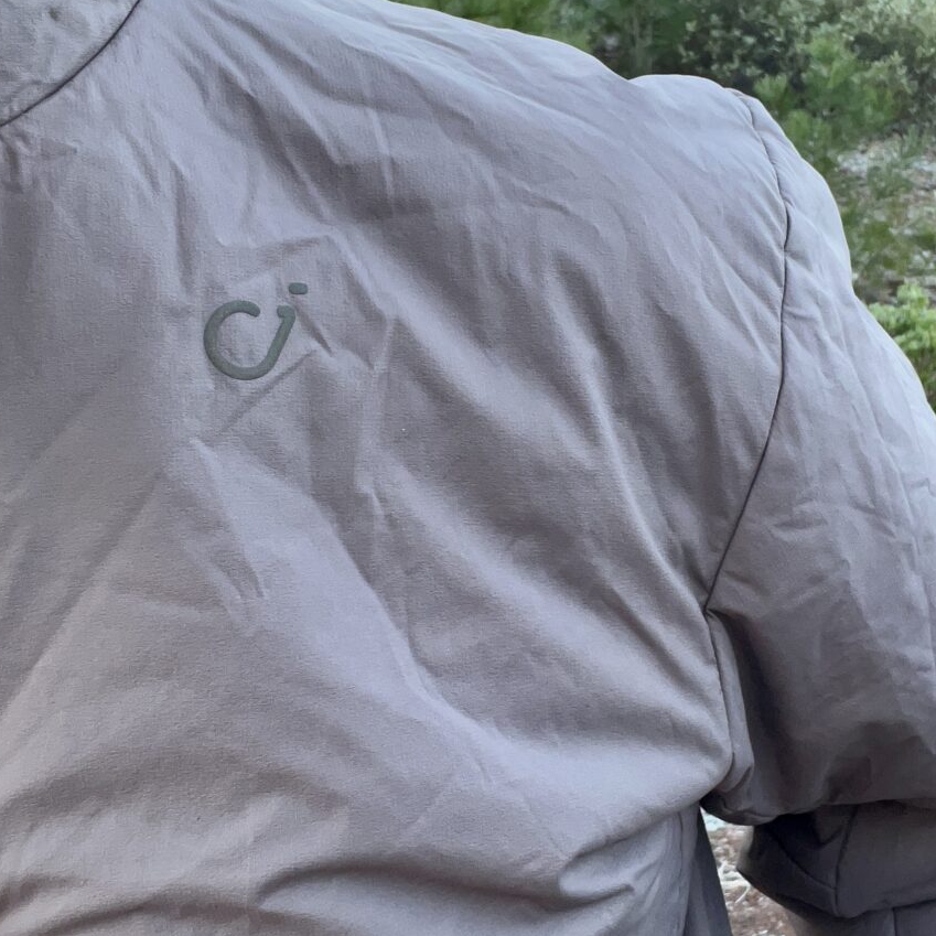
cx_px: 514
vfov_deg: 35.3
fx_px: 1468
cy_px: 428
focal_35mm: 48
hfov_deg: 35.3
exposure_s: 1/64
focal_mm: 2.71
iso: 100
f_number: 2.2
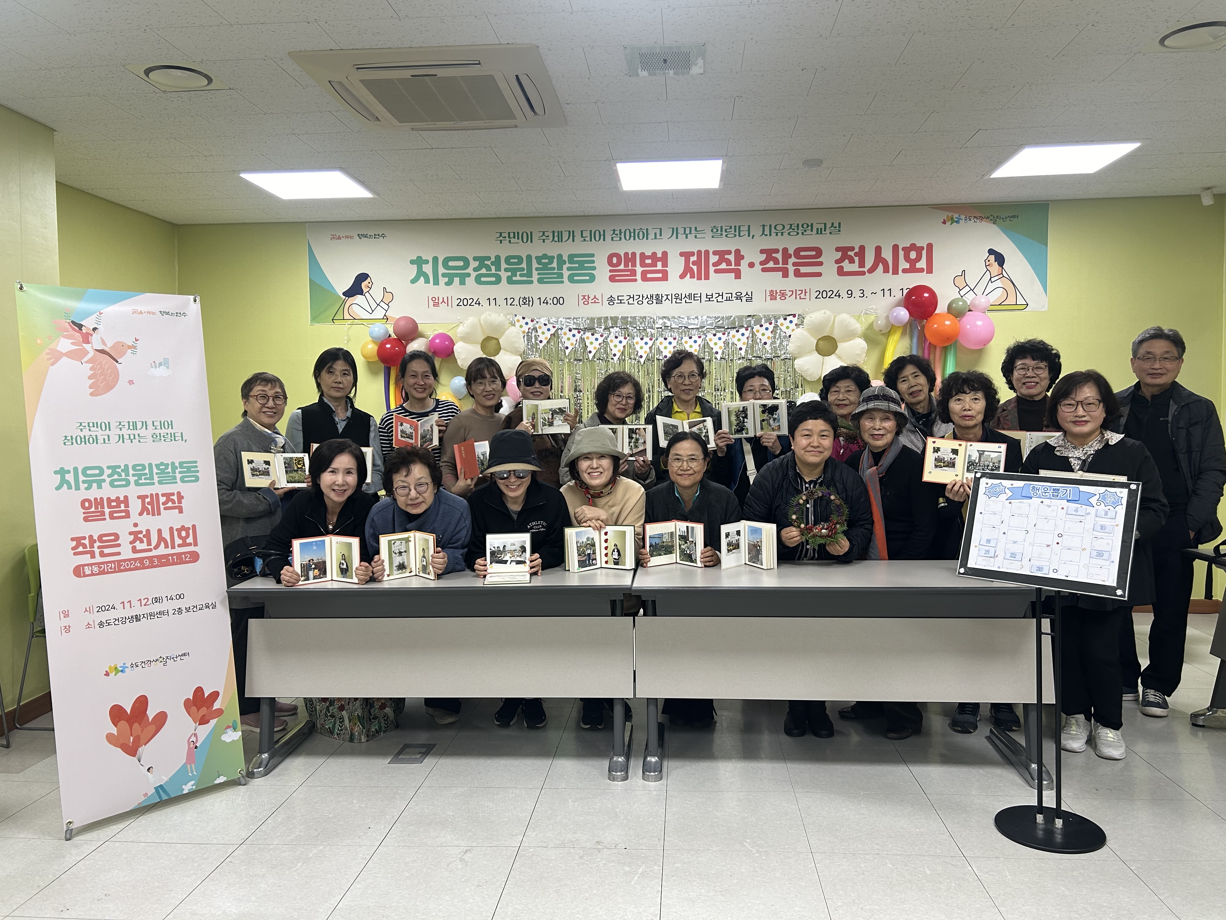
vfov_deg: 53.1
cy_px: 460
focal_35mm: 26
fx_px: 921
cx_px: 613
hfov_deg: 67.3
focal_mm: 5.7
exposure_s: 1/120
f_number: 1.5
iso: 100
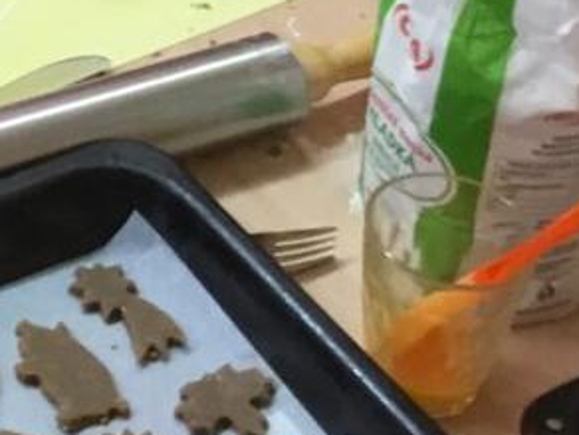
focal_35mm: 142
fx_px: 2375
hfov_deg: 13.0
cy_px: -334
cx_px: -339
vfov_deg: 9.9
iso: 100
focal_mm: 3.3
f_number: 2.4
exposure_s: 1/33
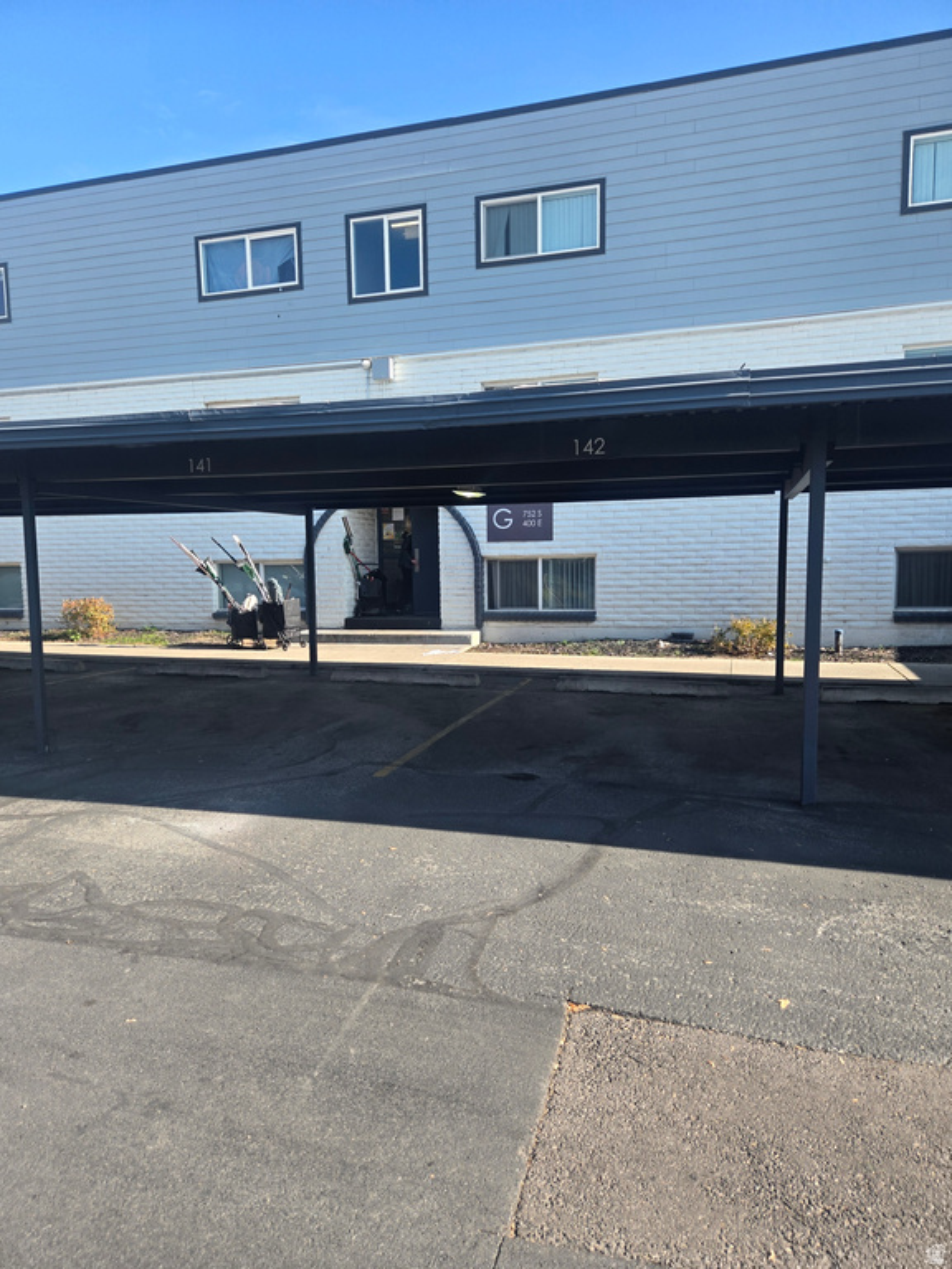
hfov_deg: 58.9
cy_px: 634
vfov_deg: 73.9
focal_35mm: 23
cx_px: 476
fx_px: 843
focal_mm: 5.4
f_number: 1.8
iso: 80
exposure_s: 1/1690
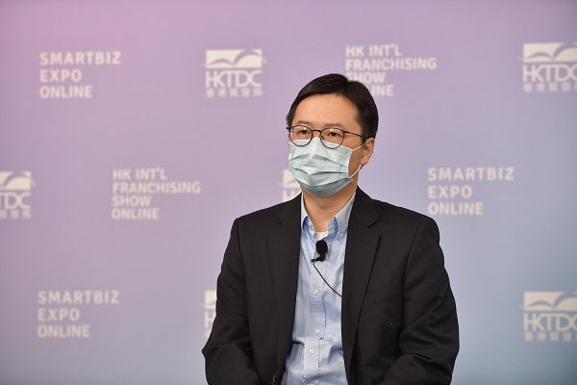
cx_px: 288
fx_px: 2003
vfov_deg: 11.0
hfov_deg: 16.4
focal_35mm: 125
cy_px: 192
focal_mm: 125
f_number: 3.5
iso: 1000
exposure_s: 1/160
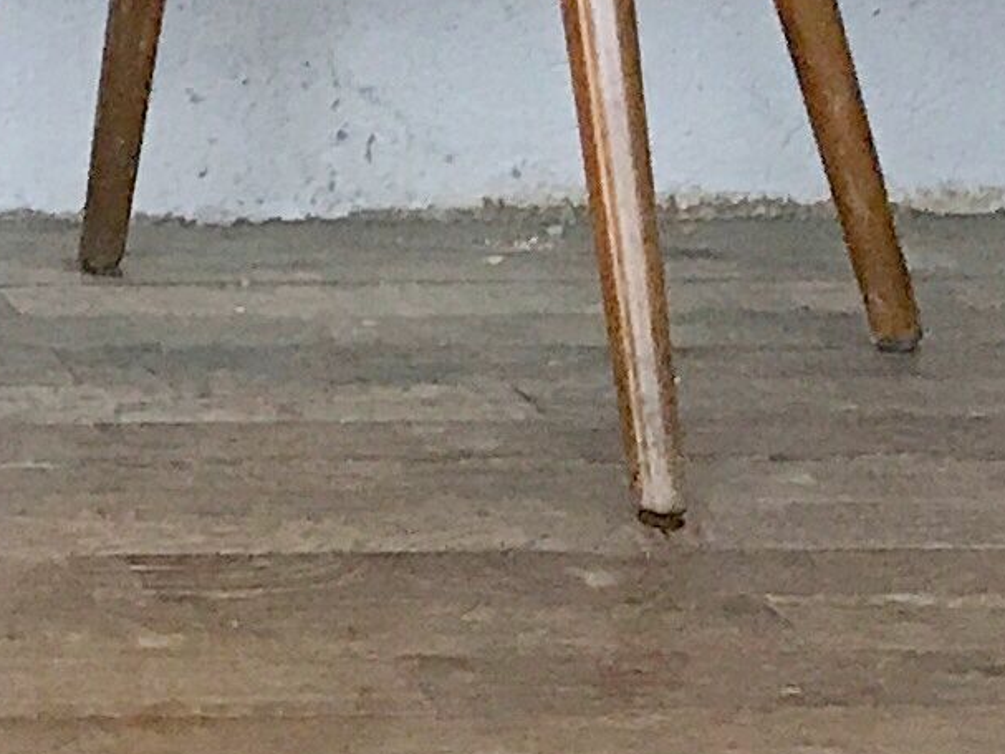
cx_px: -575
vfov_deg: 7.2
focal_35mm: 186
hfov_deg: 10.2
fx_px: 5399
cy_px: -1410
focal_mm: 3.99
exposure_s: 1/33
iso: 25
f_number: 1.8
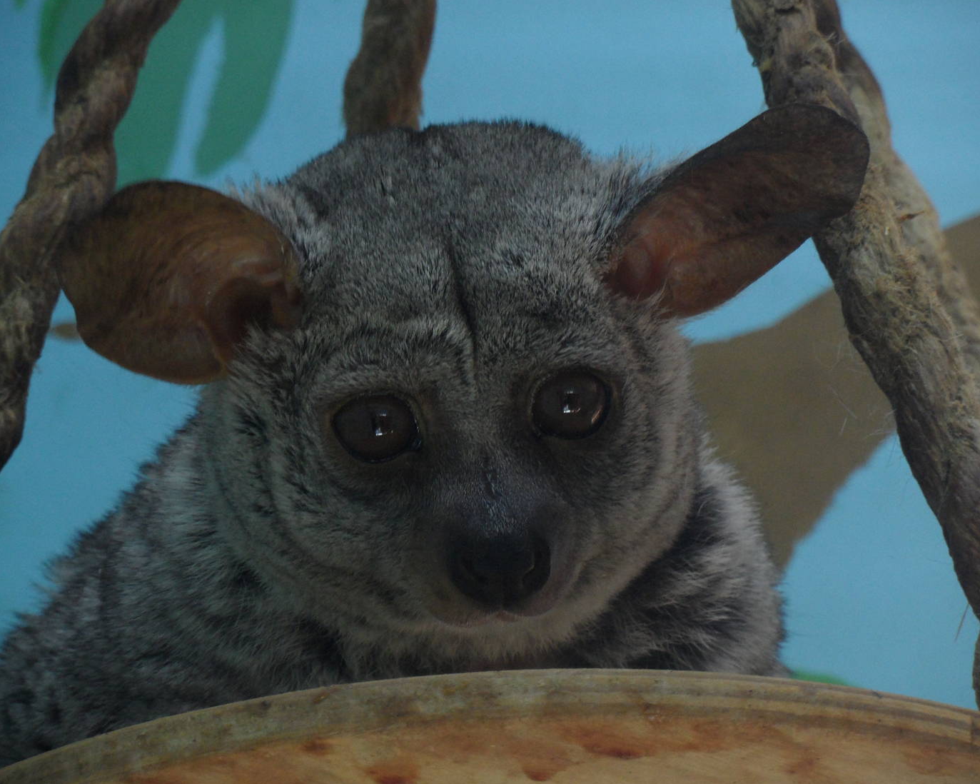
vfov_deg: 5.7
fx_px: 7917
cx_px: 478
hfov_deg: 7.1
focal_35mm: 273
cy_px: 387
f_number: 5
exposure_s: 1/30
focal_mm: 39.5
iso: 200
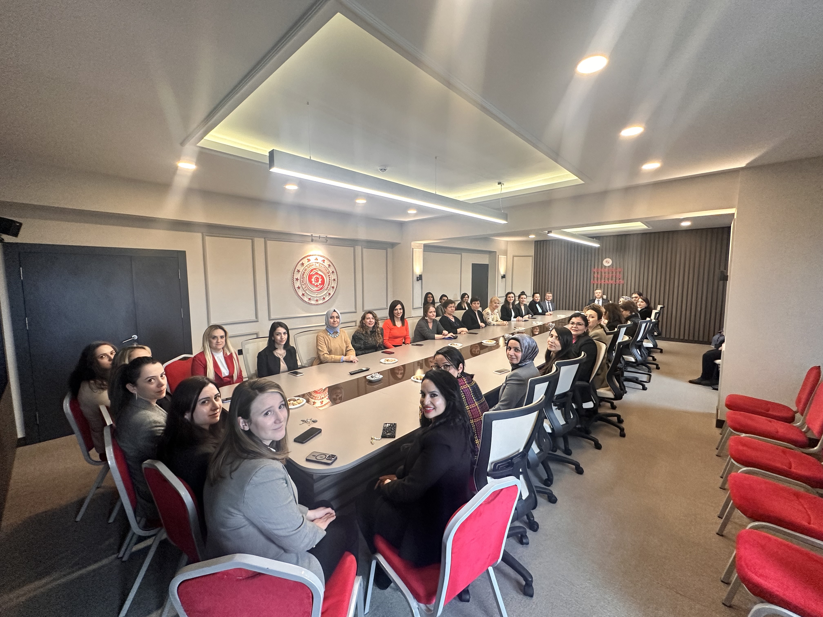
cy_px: 308
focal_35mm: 14
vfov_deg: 85.7
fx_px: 333
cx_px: 412
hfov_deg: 102.1
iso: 250
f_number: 2.2
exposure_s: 1/99
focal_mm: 2.22
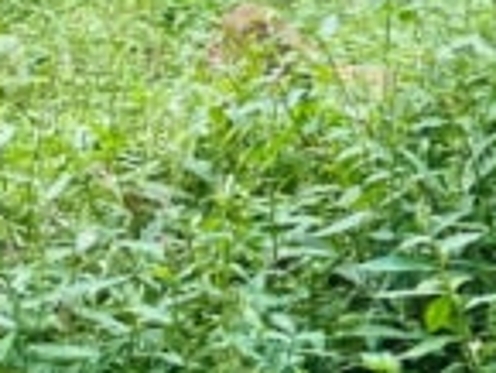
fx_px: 2639
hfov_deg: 10.4
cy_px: -647
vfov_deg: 7.4
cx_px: 715
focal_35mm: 184
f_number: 1.6
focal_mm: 4.2
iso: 32
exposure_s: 1/769
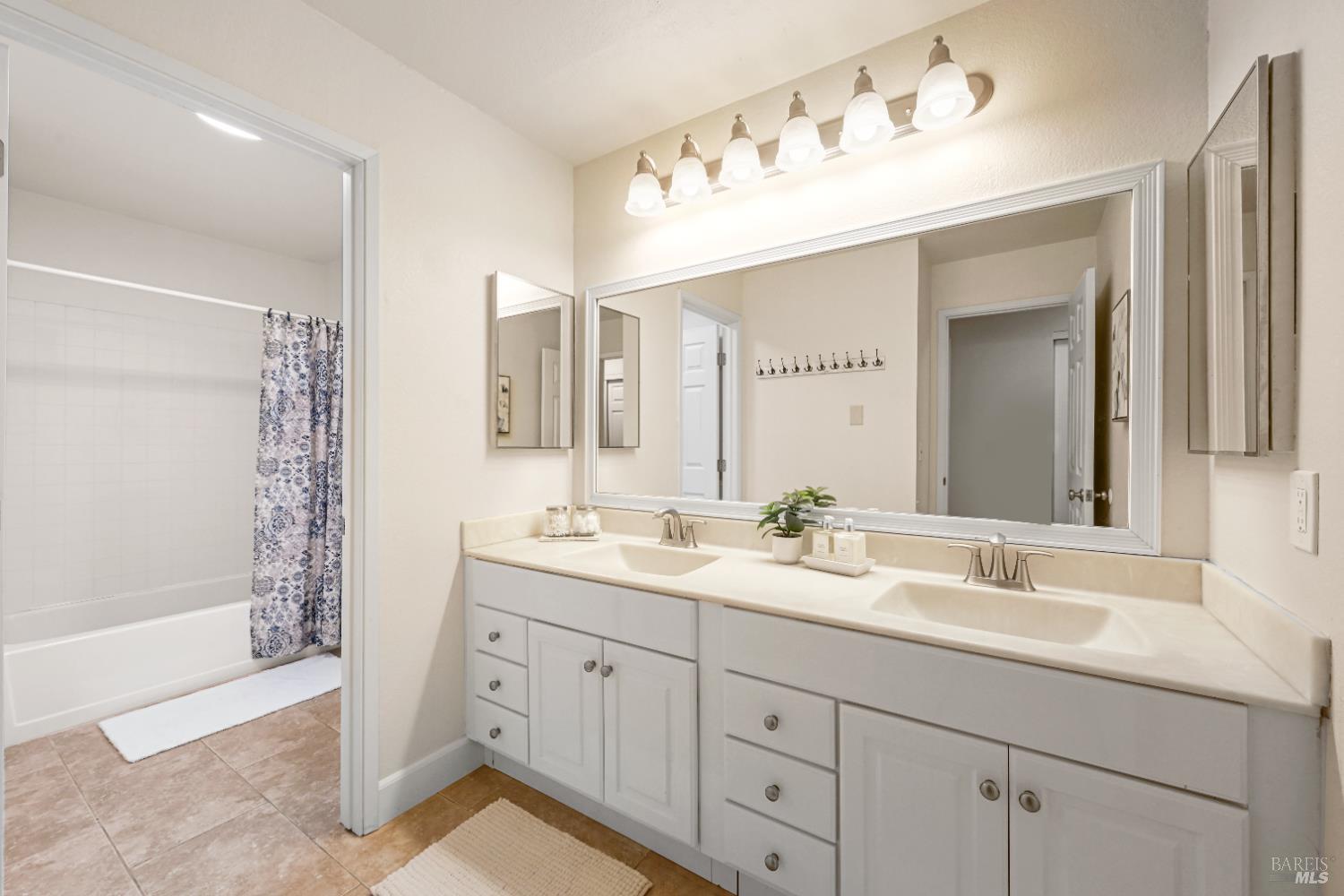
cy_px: 448
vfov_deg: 81.2
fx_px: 523
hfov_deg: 104.3
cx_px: 672
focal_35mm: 14
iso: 1600
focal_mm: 14
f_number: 9
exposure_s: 1/30
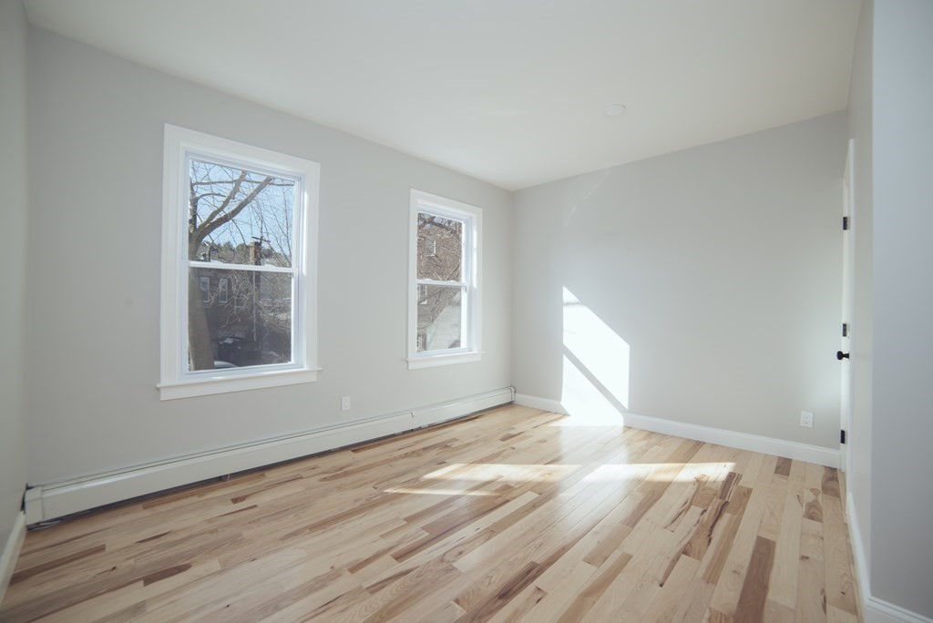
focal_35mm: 14
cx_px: 466
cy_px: 312
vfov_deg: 81.3
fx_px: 363
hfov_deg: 104.2
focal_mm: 14
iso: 200
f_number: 8
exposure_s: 1/60
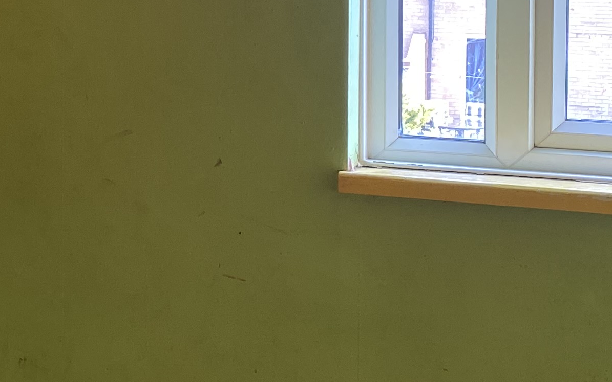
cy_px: -36
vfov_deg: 13.8
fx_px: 1551
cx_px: -205
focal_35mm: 93
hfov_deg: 20.2
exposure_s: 1/121
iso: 125
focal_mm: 4.25
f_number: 1.8
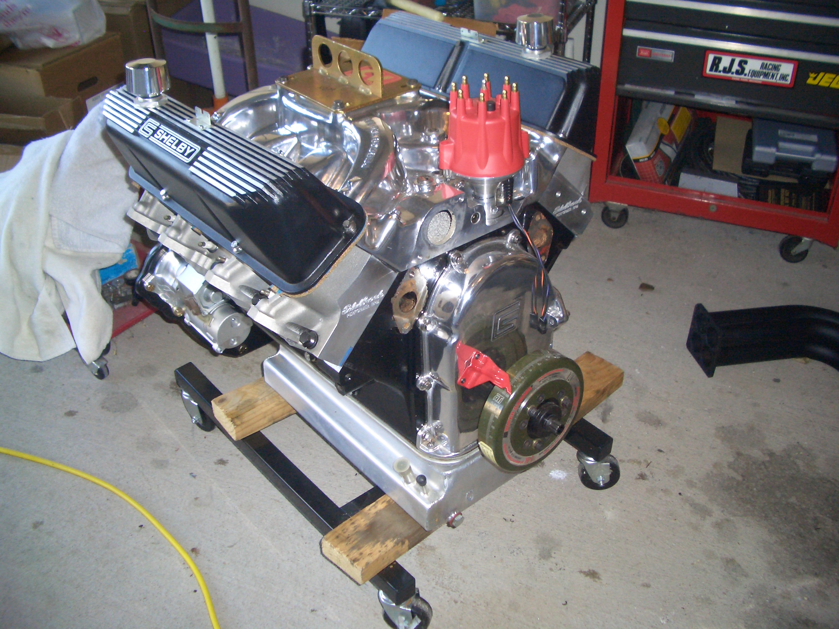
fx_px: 848
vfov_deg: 40.7
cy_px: 314
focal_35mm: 35
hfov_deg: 52.6
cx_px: 420
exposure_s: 1/60
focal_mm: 5.8
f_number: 2.6
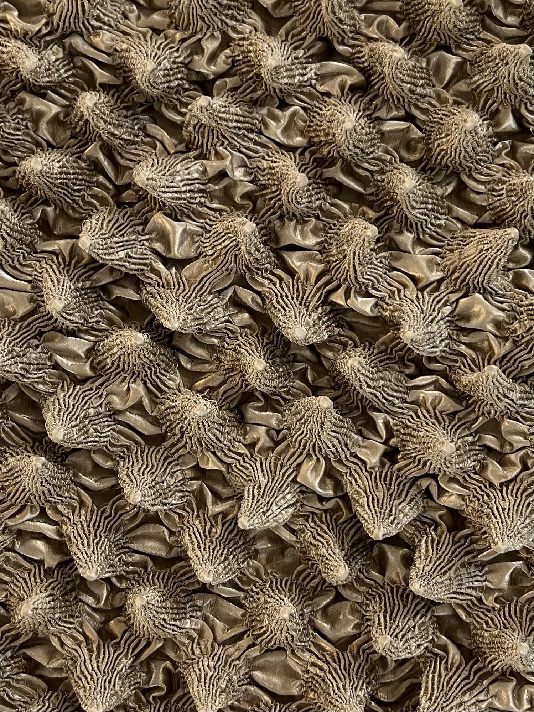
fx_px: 535
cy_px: 356
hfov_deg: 53.1
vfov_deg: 67.3
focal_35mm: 26
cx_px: 267
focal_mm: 5.7
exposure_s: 1/60
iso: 64
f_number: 1.5
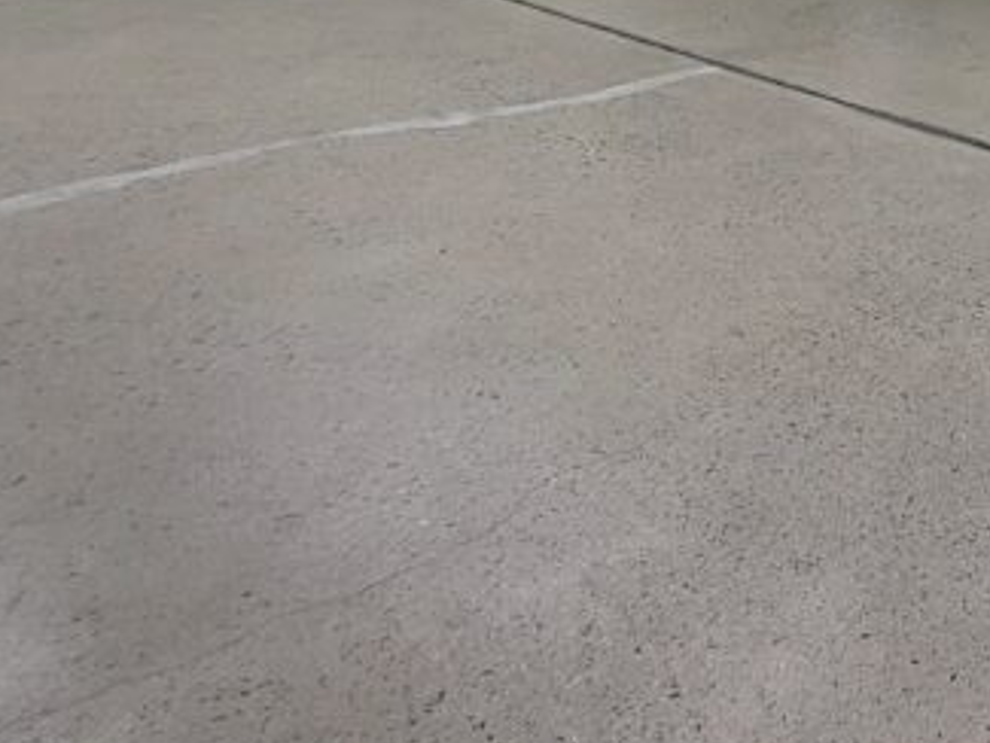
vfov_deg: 28.5
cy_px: -238
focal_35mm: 41
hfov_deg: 34.6
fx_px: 1173
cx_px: 1240
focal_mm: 2.2
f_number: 2.2
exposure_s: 1/120
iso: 80
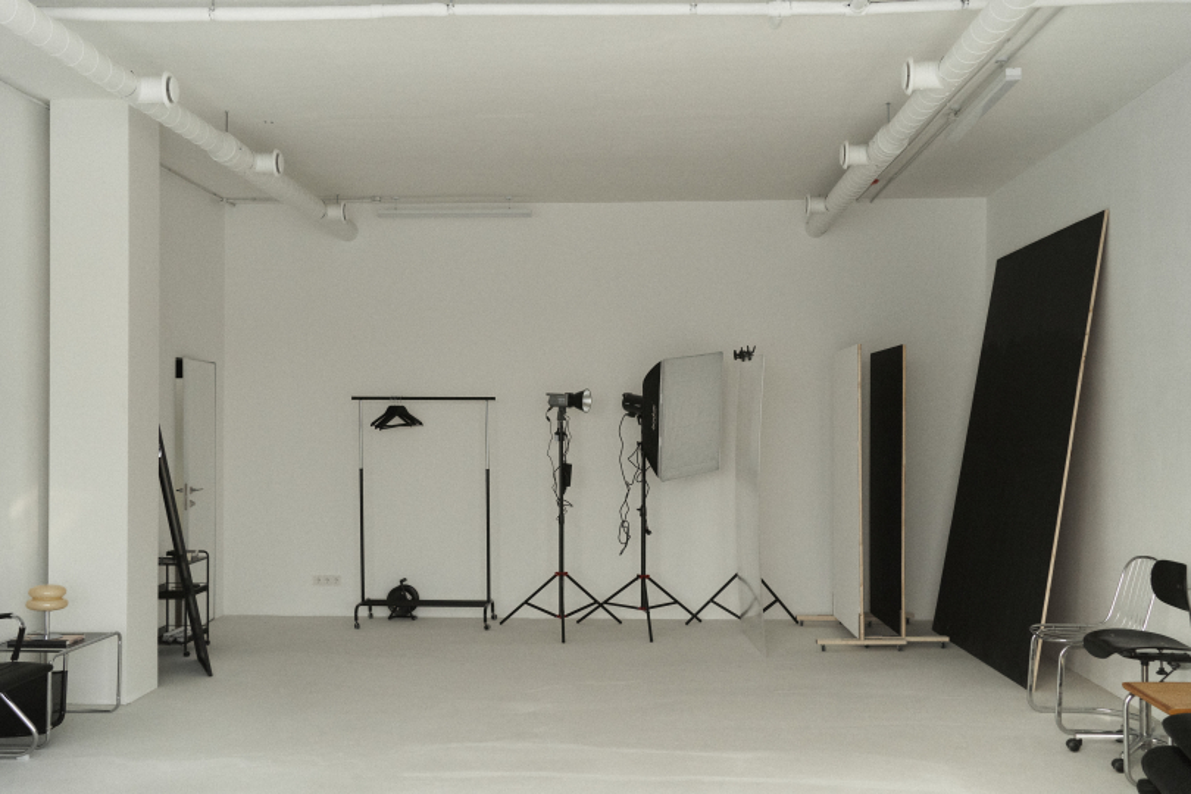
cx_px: 596
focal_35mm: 35
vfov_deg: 37.9
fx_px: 1158
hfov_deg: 54.4
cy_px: 397
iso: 2500
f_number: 4.5
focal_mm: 35
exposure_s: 1/500
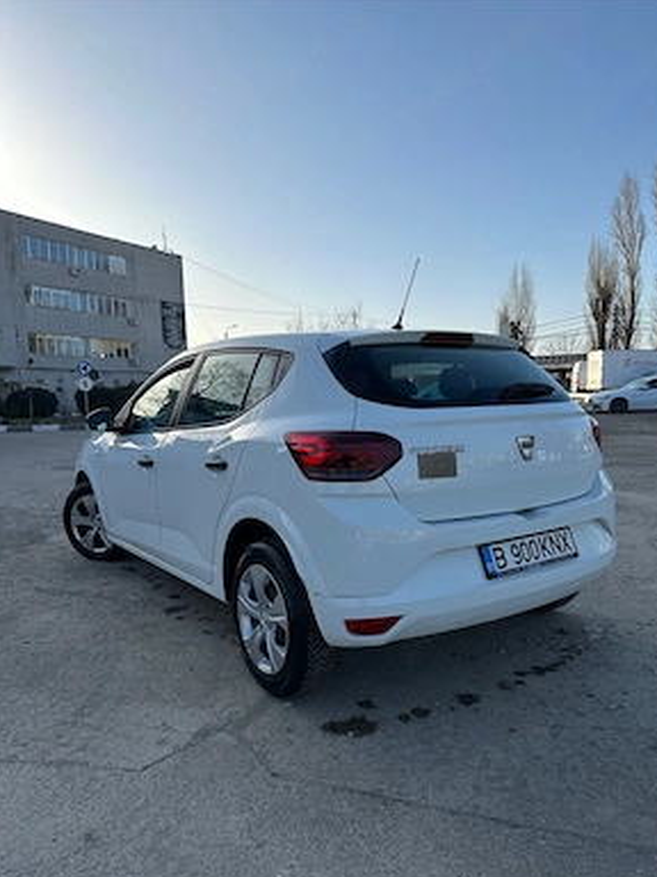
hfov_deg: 54.9
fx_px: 633
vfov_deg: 69.4
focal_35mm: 25
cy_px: 452
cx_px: 340
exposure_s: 1/4184
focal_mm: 6.86
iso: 80
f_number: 1.78
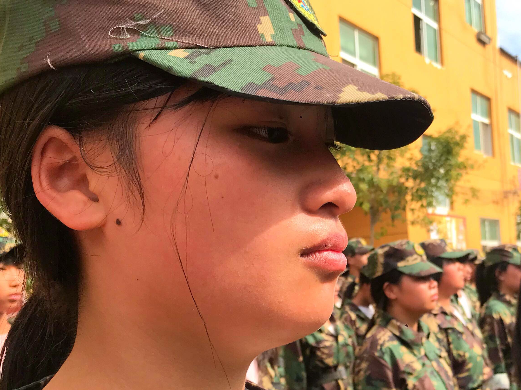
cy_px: 280
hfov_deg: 38.5
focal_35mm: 49
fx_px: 737
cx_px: 349
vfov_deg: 29.3
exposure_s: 1/1198
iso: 20
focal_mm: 3.99
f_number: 1.8
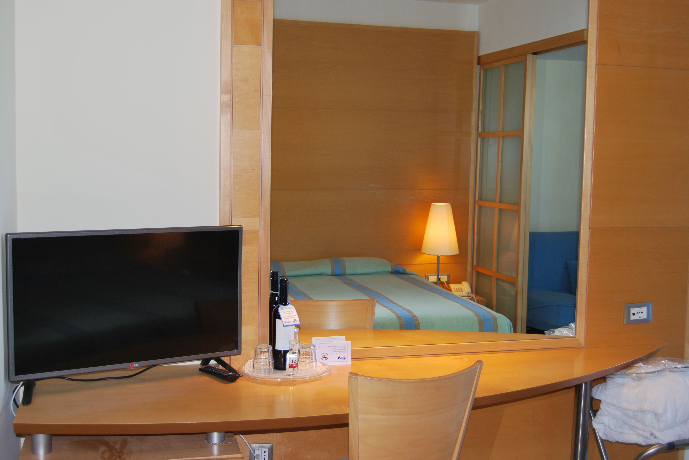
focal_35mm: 40
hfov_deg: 48.5
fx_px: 765
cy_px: 224
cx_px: 338
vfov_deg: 33.4
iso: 200
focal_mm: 26
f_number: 4.2
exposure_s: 1/60
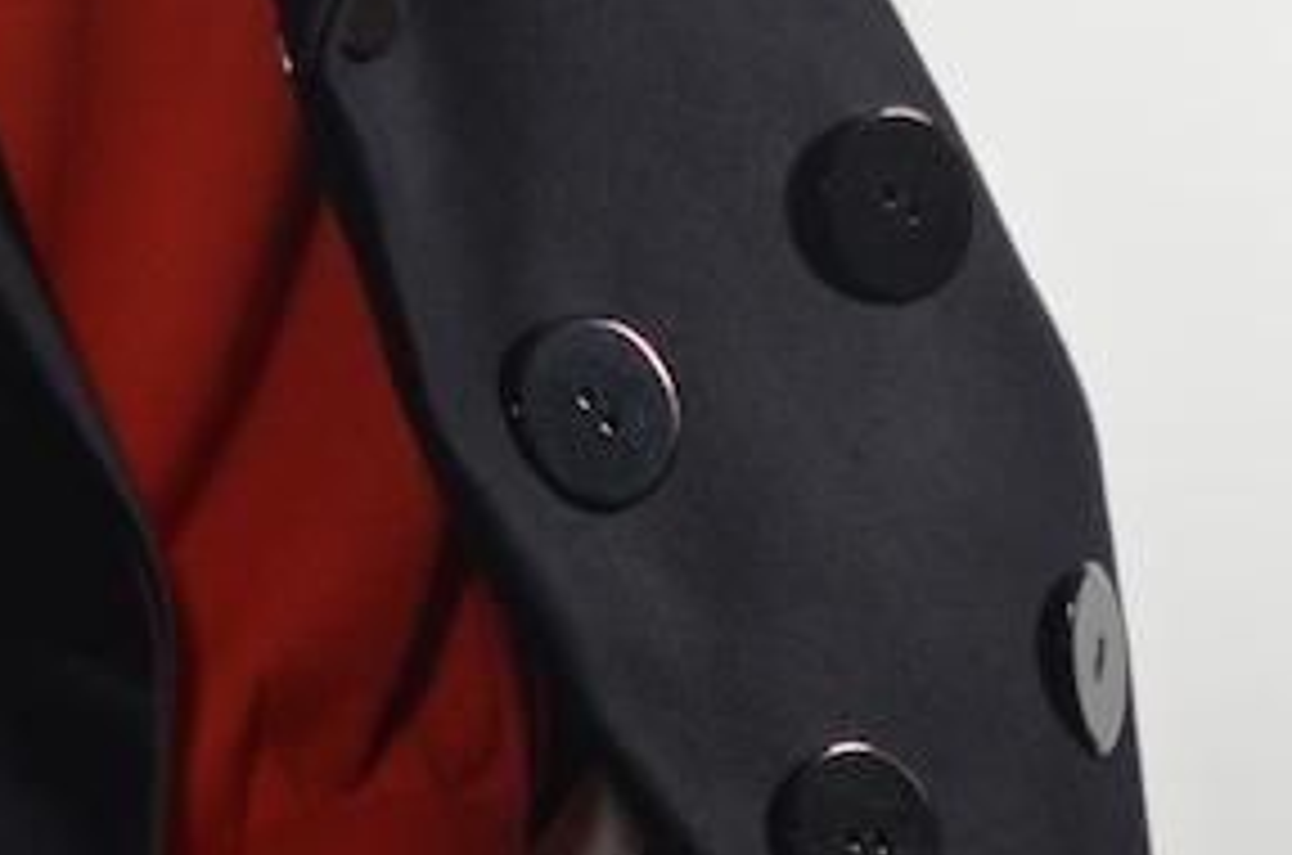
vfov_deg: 8.2
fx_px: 5980
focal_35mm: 167
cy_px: 356
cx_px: 536
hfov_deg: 12.3
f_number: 5
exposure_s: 1/100
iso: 800
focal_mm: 40
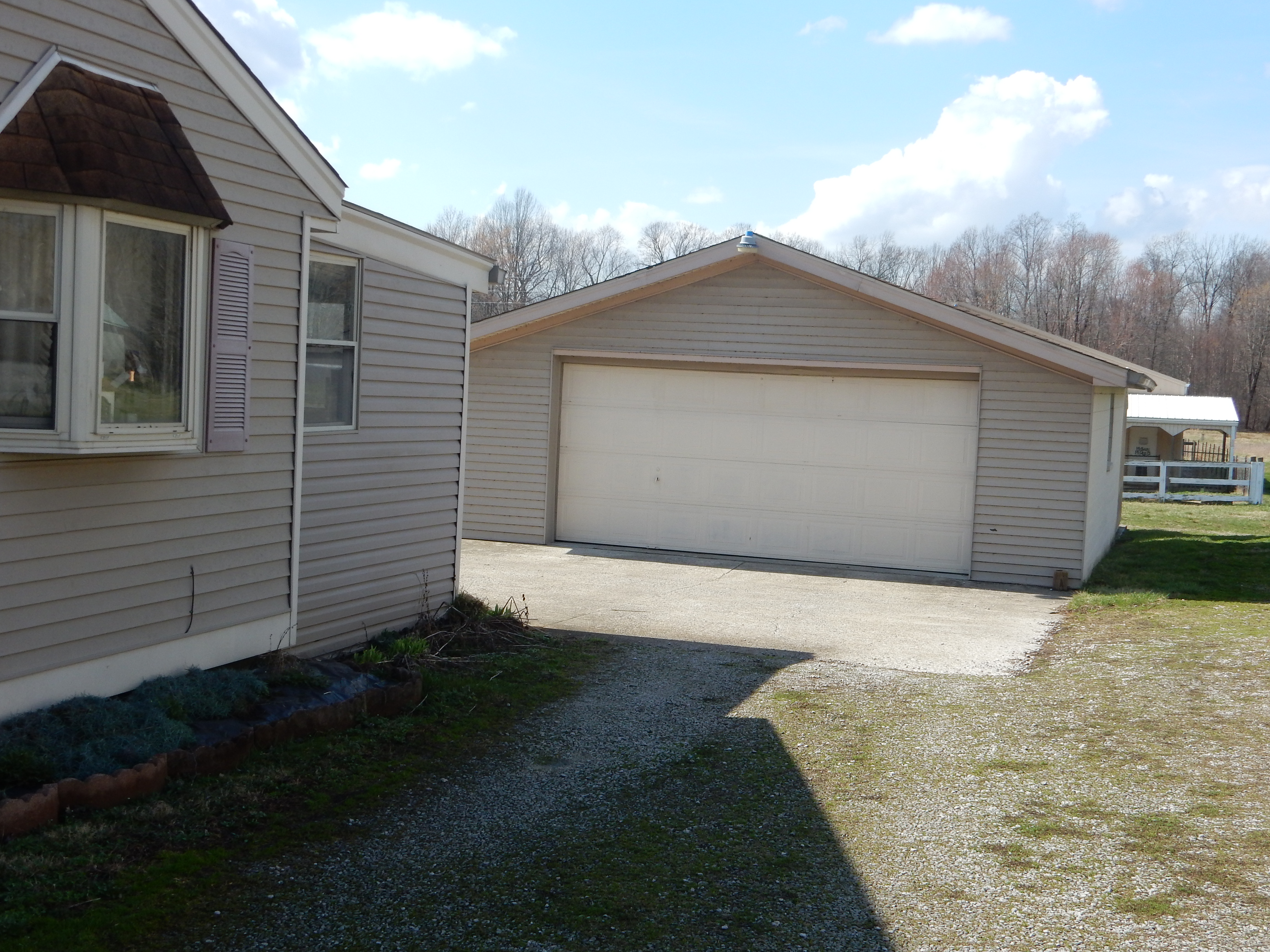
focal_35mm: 43
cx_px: 635
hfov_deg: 43.9
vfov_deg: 33.6
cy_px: 476
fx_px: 1578
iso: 125
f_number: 4.2
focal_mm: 7.6
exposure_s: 1/800
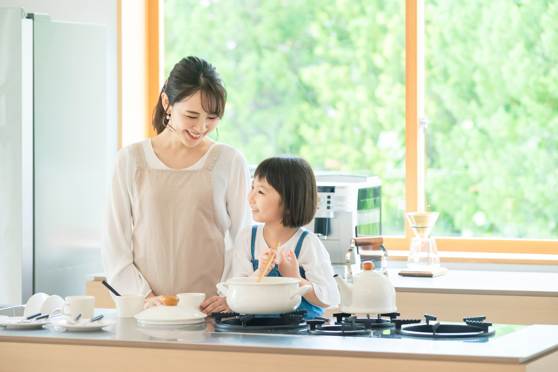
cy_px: 186
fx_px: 1968
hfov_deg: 16.1
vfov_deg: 10.8
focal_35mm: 127
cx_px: 279
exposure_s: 1/160
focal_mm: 127
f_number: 4
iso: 640
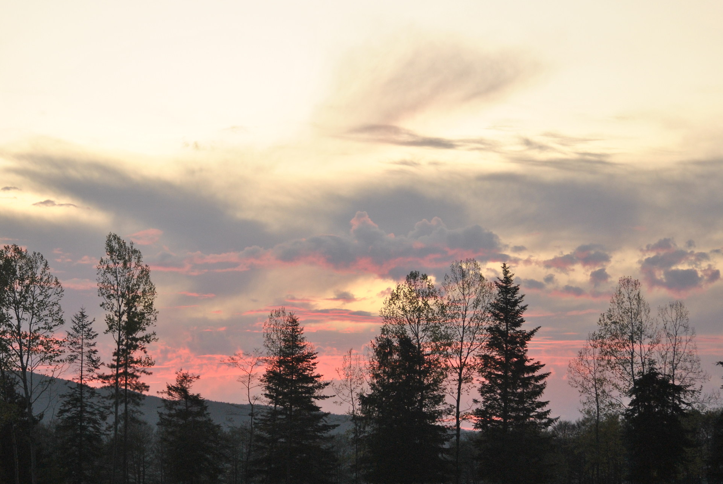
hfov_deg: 9.9
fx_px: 4162
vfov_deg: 6.7
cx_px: 271
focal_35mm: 207
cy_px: 276
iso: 360
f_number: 4
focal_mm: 110
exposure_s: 1/60
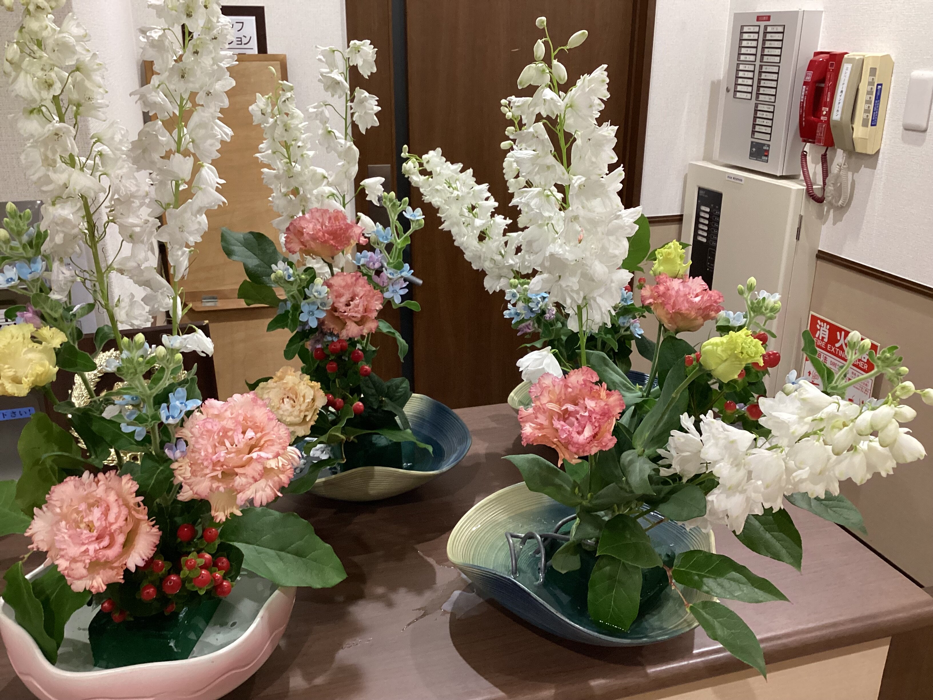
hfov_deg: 58.4
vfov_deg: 45.4
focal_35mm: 31
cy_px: 350
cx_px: 466
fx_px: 836
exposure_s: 1/40
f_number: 2.4
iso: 250
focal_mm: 3.3
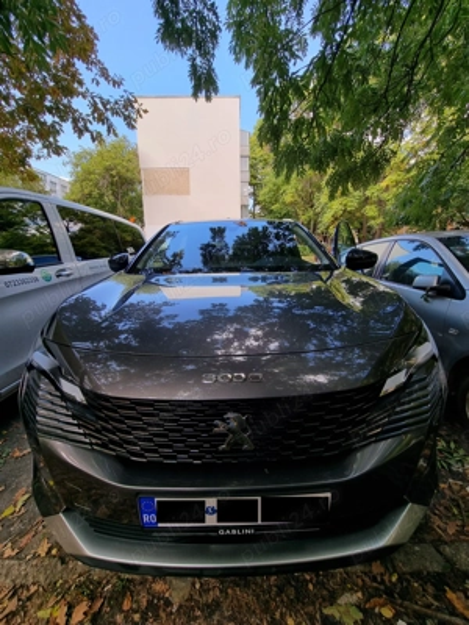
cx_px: 234
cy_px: 312
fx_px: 235
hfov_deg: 89.9
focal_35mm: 13
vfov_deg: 106.2
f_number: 2.2
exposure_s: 1/195
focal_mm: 2.2
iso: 50
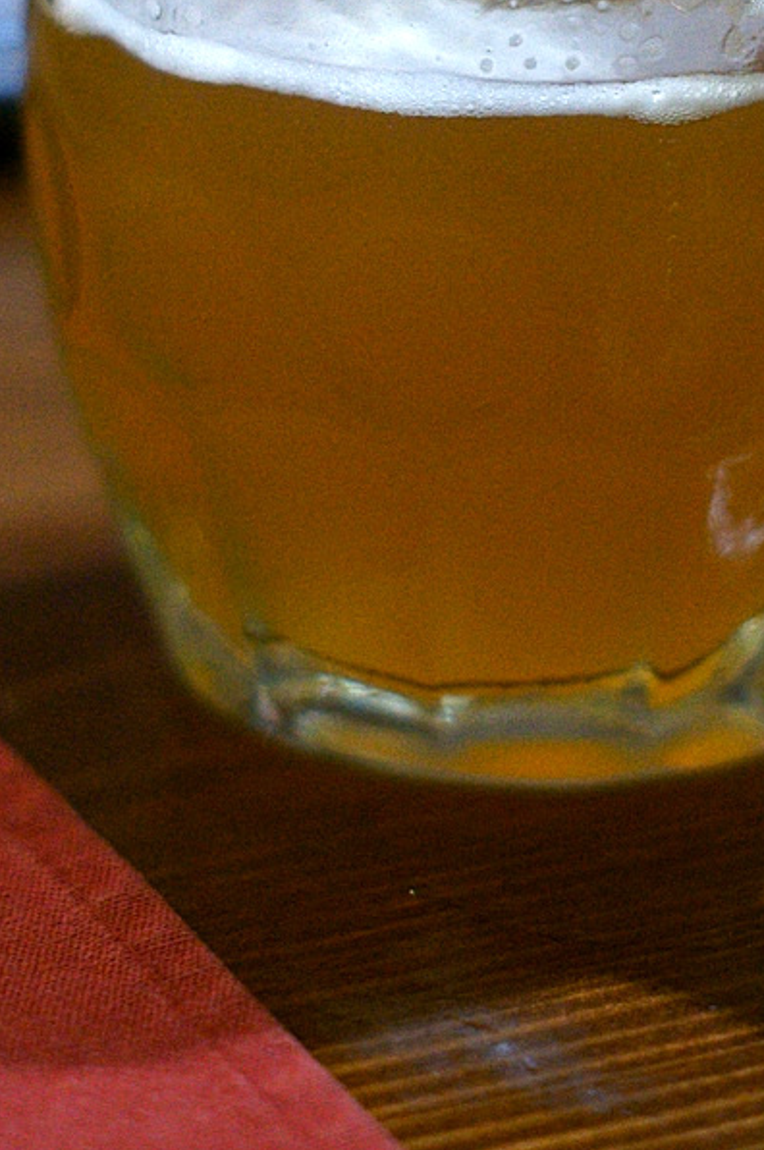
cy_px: 68
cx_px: 524
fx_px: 5137
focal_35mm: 161
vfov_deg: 12.7
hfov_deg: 8.5
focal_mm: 50
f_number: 2.2
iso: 1600
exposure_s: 1/50
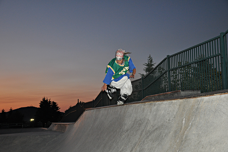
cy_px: 76
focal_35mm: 51
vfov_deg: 26.4
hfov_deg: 38.9
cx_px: 114
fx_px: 323
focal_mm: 34
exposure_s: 1/60
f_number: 4.2
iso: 800
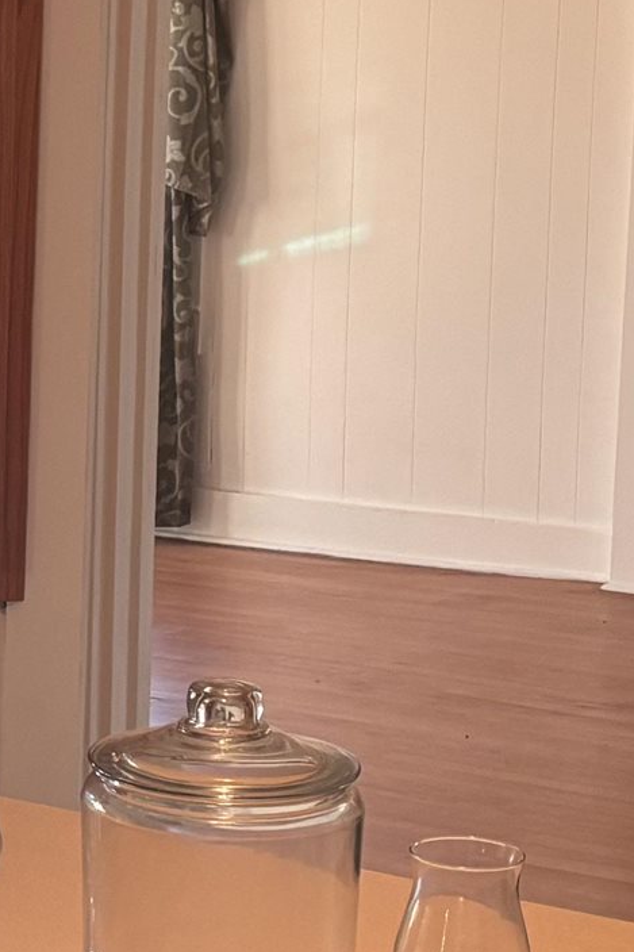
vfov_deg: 17.3
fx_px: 3118
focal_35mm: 118
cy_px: 546
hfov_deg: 11.1
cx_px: -381
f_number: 1.6
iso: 160
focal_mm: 5.96
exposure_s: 1/60
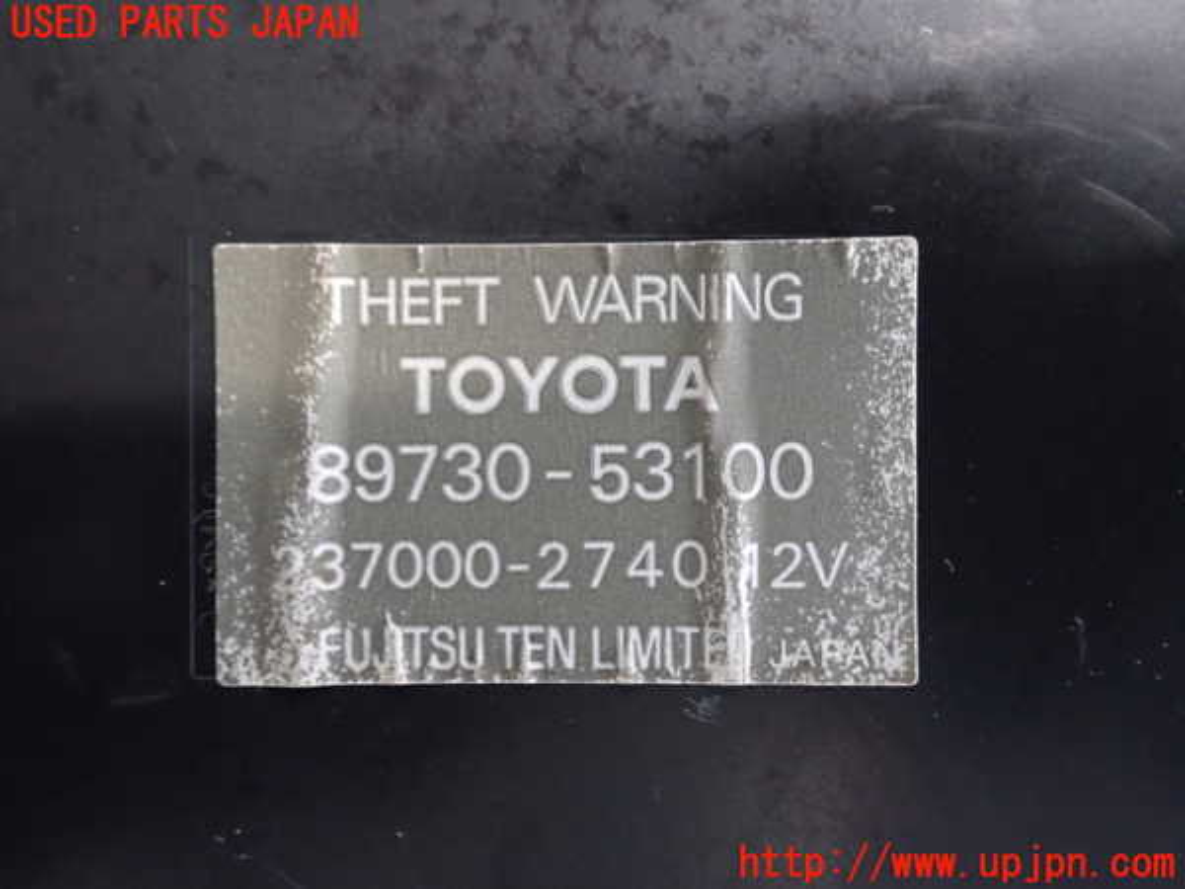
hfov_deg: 42.9
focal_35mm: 44
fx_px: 1506
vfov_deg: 32.9
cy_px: 444
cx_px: 592
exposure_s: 1/13
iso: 800
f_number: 4
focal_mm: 7.84
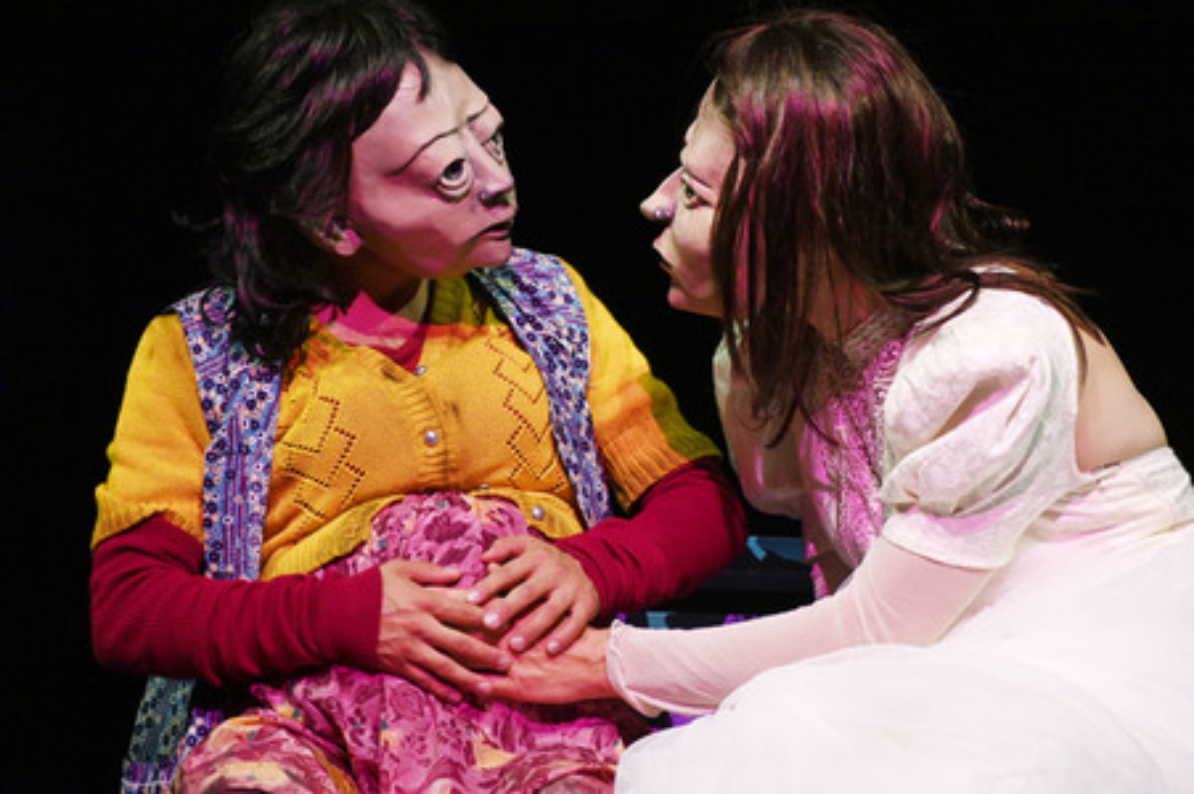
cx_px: 597
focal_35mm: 500
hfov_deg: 4.1
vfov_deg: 2.7
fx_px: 16571
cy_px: 397
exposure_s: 1/250
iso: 6400
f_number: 5.6
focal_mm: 500
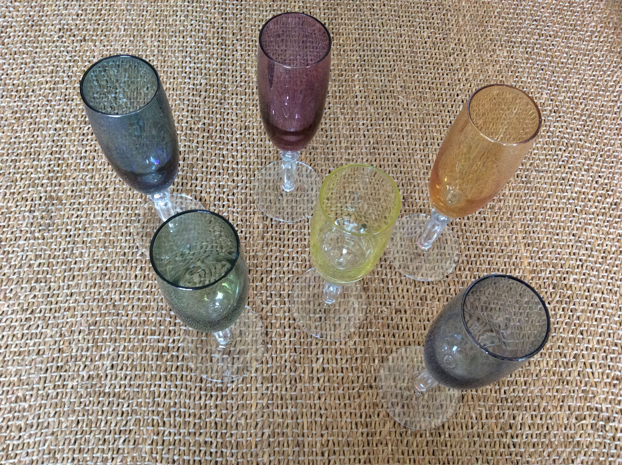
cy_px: 232
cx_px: 311
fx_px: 574
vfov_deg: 44.1
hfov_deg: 56.9
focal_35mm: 32
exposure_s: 1/25
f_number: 2.4
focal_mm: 3.3
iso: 125
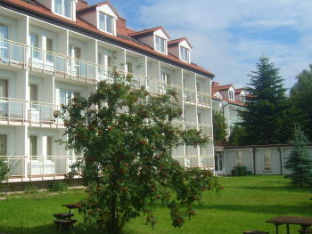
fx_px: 415
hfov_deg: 41.0
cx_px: 126
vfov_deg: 31.5
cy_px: 101
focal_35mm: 46
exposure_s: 1/400
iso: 64
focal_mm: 5.8
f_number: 5.6
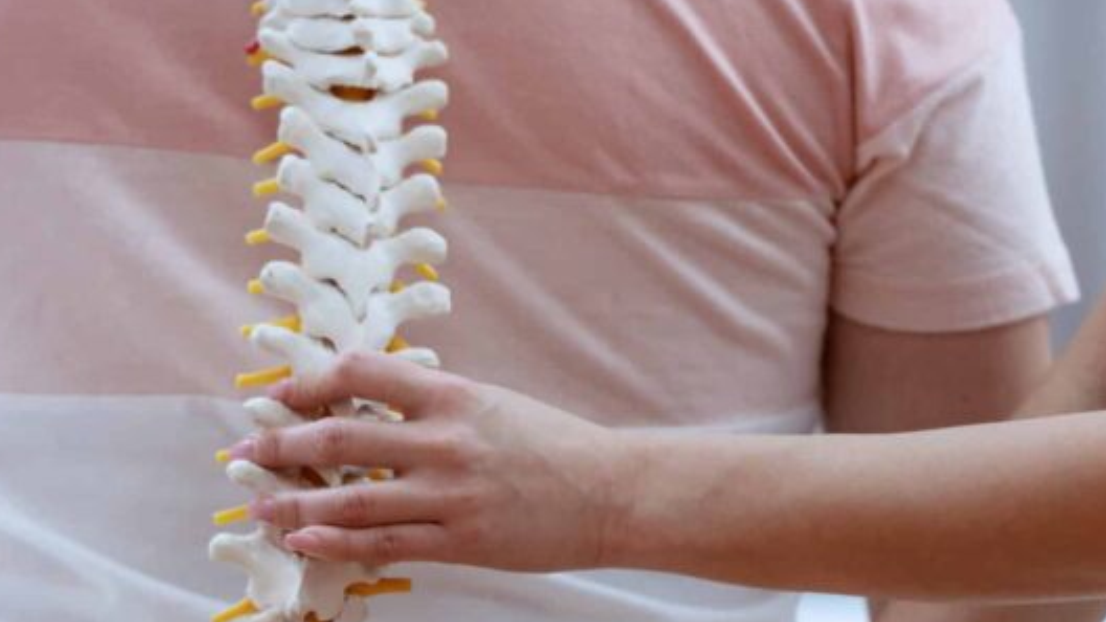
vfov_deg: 3.0
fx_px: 11907
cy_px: 707
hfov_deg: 5.3
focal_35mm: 406
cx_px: 344
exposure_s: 1/200
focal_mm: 200
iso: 400
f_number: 2.8
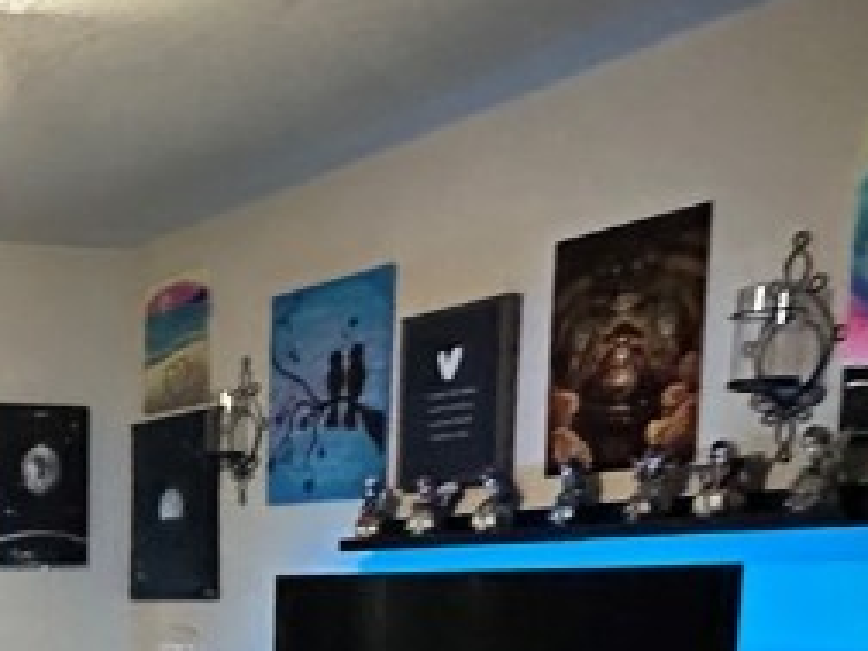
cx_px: -193
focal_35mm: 57
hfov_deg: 28.9
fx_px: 1429
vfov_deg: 23.4
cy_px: 792
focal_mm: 2.22
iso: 1250
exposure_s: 1/40
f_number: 2.2
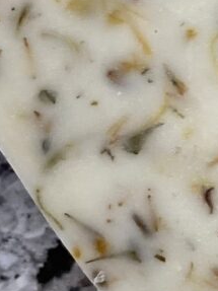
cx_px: 338
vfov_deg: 14.0
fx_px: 1168
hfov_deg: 10.3
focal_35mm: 139
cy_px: 10
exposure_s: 1/60
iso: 250
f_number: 1.8
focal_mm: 4.25
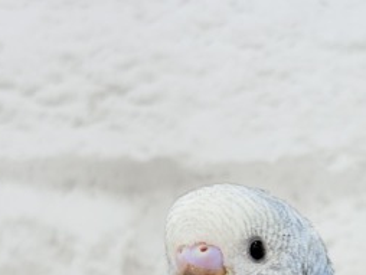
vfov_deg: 11.1
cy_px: 323
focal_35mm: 131
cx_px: 347
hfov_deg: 14.8
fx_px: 1386
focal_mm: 5.96
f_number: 1.6
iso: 64
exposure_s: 1/100
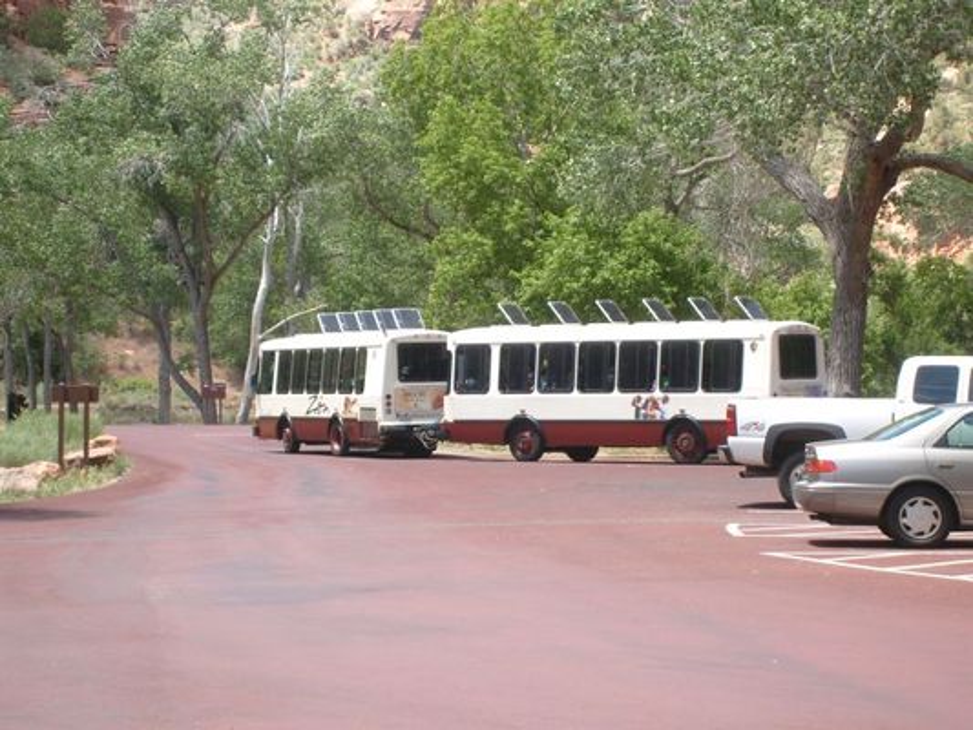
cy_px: 365
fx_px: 2980
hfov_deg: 18.5
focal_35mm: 106
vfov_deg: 14.0
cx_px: 486
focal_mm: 17.4
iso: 80
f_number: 4.9
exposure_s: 1/125
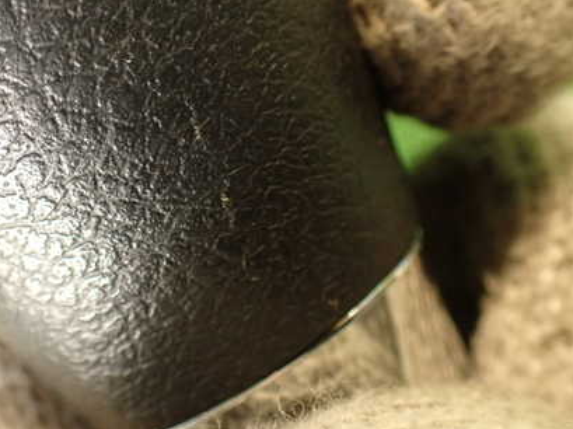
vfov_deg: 30.8
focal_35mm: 47
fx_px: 777
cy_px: 188
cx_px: 191
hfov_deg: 40.0
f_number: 2.4
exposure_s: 1/30
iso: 500
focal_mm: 5.79
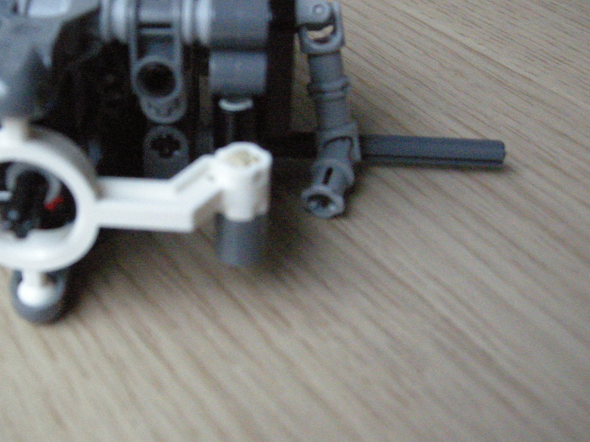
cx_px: 162
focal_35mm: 53
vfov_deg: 27.5
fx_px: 903
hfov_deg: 35.5
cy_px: 200
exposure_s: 1/140
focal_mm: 7.5
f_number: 2.7
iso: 1064
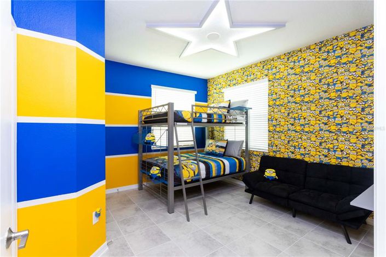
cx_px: 193
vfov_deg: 70.4
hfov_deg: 93.3
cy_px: 128
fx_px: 182
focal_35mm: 17
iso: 1000
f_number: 11
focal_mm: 17
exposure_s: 1/8
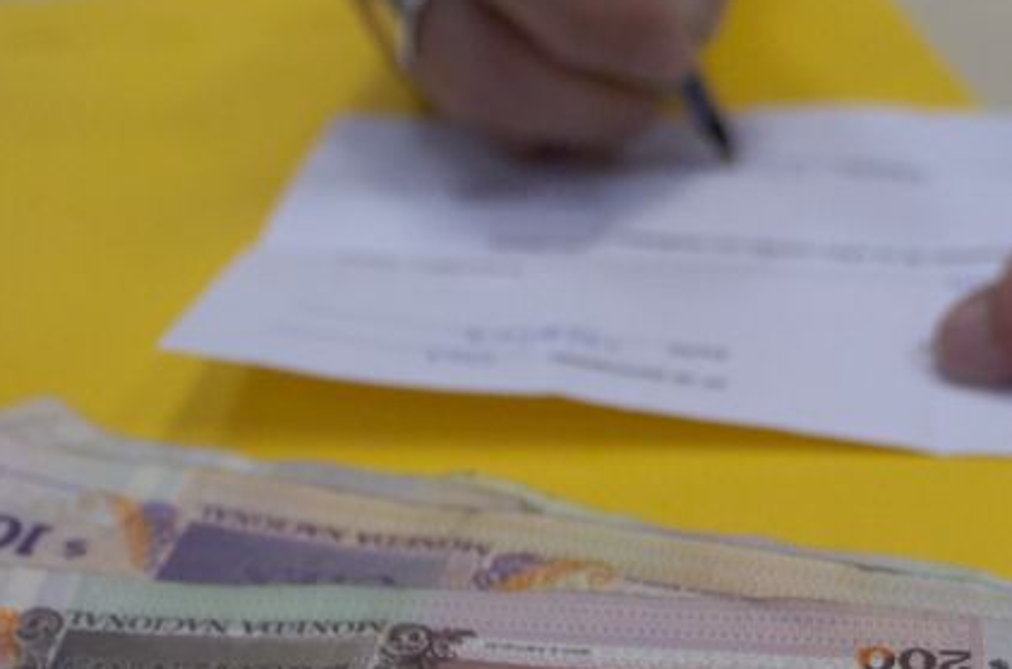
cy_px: 585
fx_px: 1794
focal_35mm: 64
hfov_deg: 31.4
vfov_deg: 20.7
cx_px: 609
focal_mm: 20
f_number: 3.2
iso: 800
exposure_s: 1/200
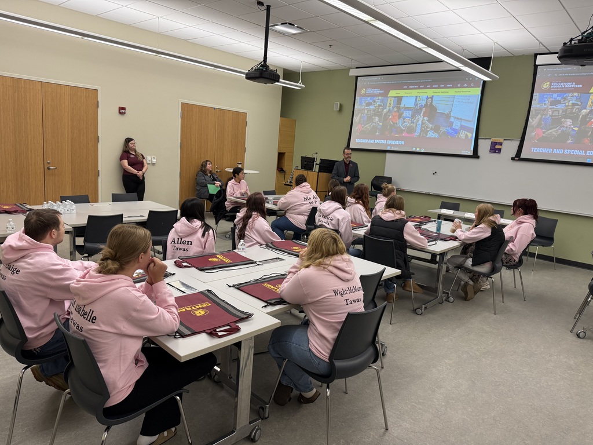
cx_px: 296
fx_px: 411
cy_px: 222
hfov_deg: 71.6
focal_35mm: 24
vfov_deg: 56.8
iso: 160
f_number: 1.78
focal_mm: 6.76
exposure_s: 1/120
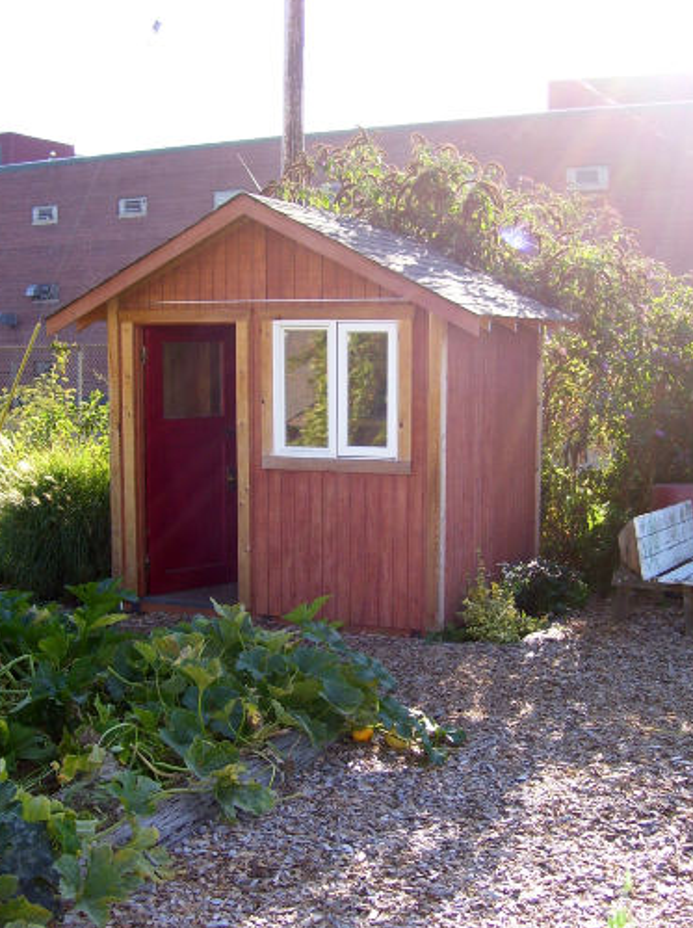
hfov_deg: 31.4
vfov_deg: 41.3
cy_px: 489
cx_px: 329
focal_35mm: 46
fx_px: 1231
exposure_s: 1/250
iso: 80
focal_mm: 6
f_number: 2.7
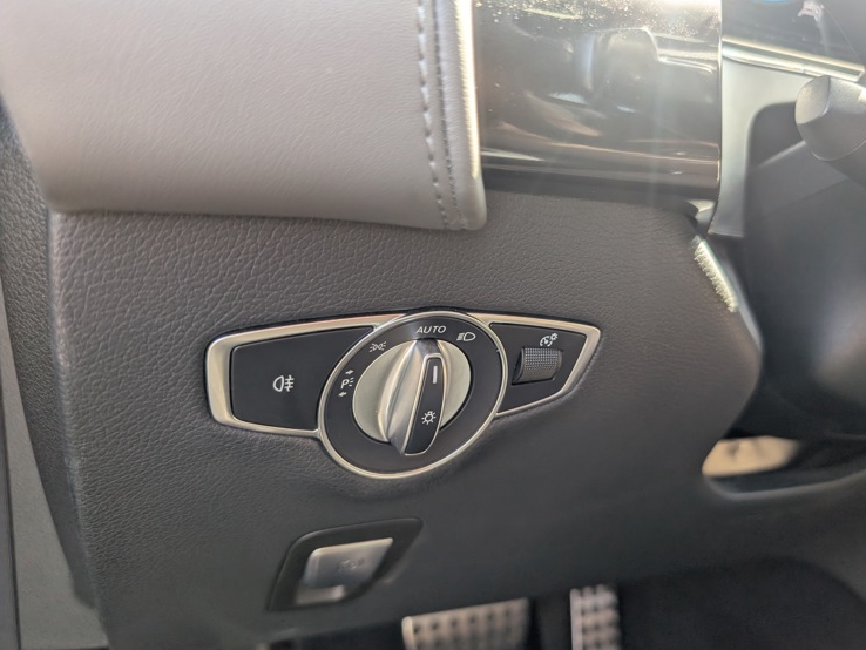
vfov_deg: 53.1
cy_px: 330
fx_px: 651
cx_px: 467
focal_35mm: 26
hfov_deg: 67.2
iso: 388
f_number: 1.68
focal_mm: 6.9
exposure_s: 1/790
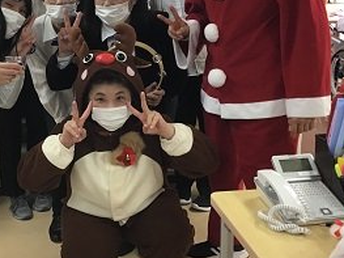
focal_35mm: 59
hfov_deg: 32.2
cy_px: 75
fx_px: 586
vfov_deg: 24.6
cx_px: 93
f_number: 2.4
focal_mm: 3.3
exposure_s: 1/30
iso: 64
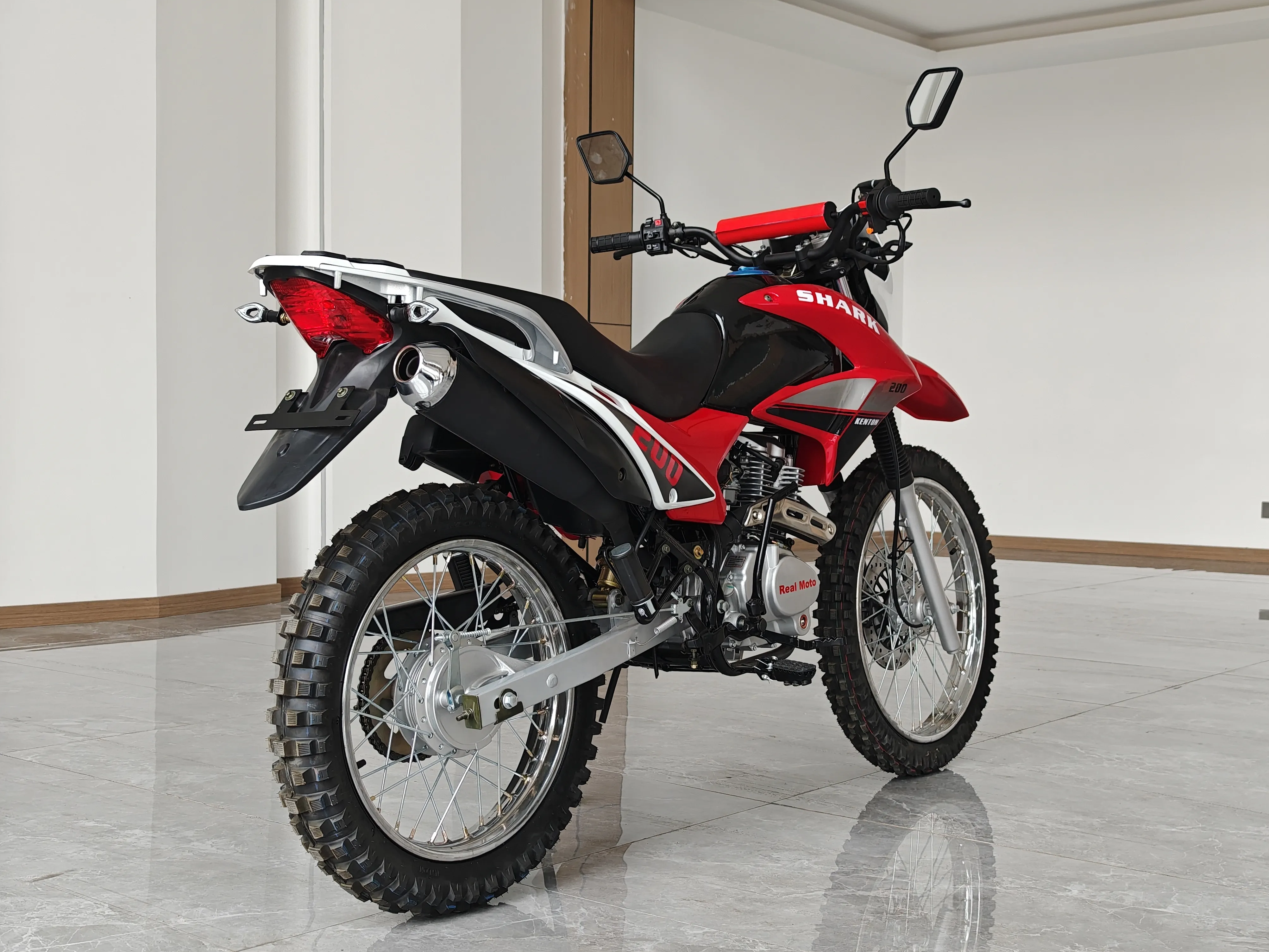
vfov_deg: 30.9
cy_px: 470
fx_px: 1723
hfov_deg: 40.4
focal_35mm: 47
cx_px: 648
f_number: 2
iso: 164
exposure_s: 1/100
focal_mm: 8.72
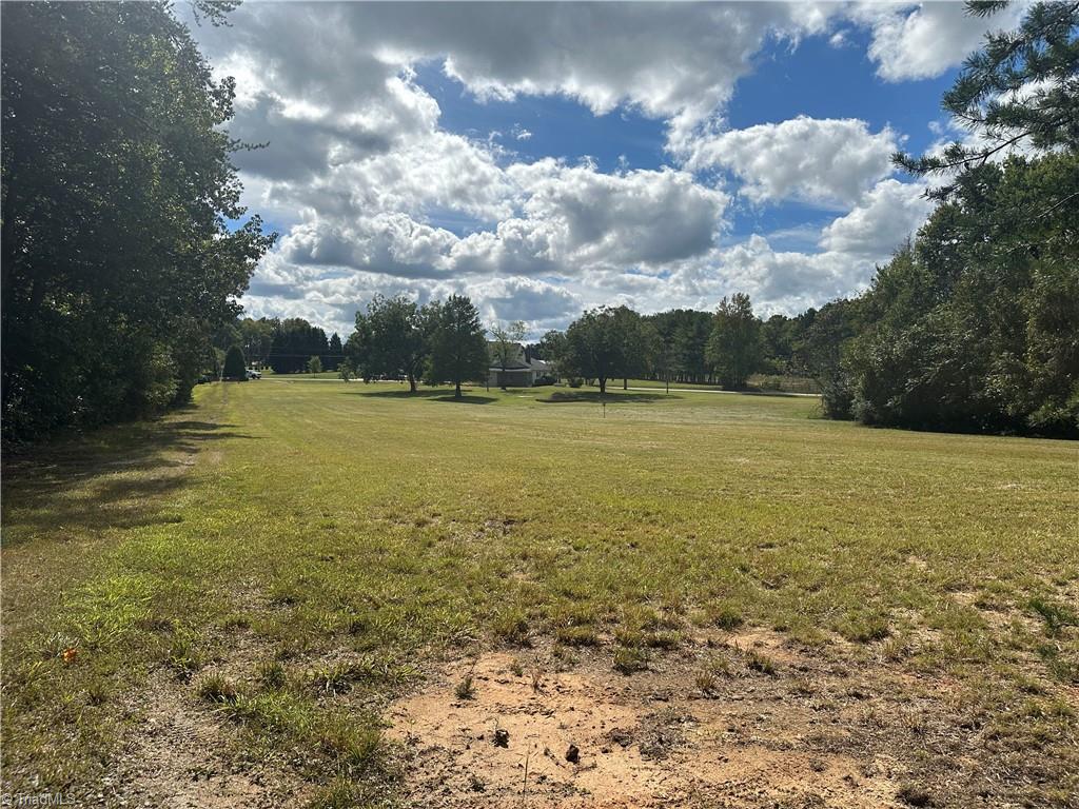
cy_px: 404
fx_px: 748
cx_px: 540
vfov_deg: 56.8
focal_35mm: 24
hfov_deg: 71.6
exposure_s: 1/9709
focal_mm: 6.86
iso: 80
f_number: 1.78
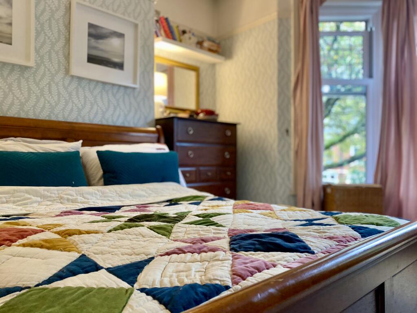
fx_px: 313
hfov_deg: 67.3
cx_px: 208
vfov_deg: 53.1
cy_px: 156
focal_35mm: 26
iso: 320
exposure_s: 1/60
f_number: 1.8
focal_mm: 4.25
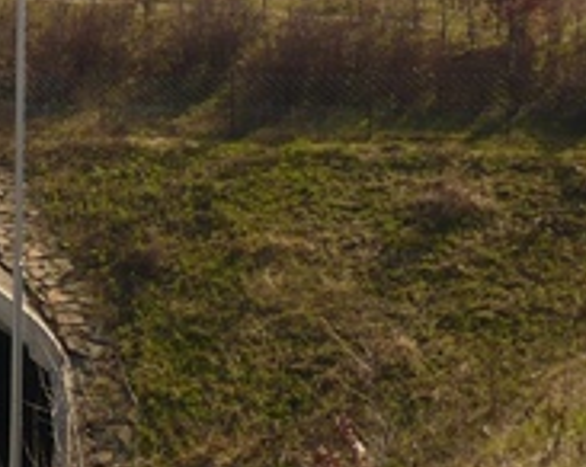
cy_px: 246
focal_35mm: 125
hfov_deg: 13.9
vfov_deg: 12.3
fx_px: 2166
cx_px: -439
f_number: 8
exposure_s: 1/160
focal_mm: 5.8
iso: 100
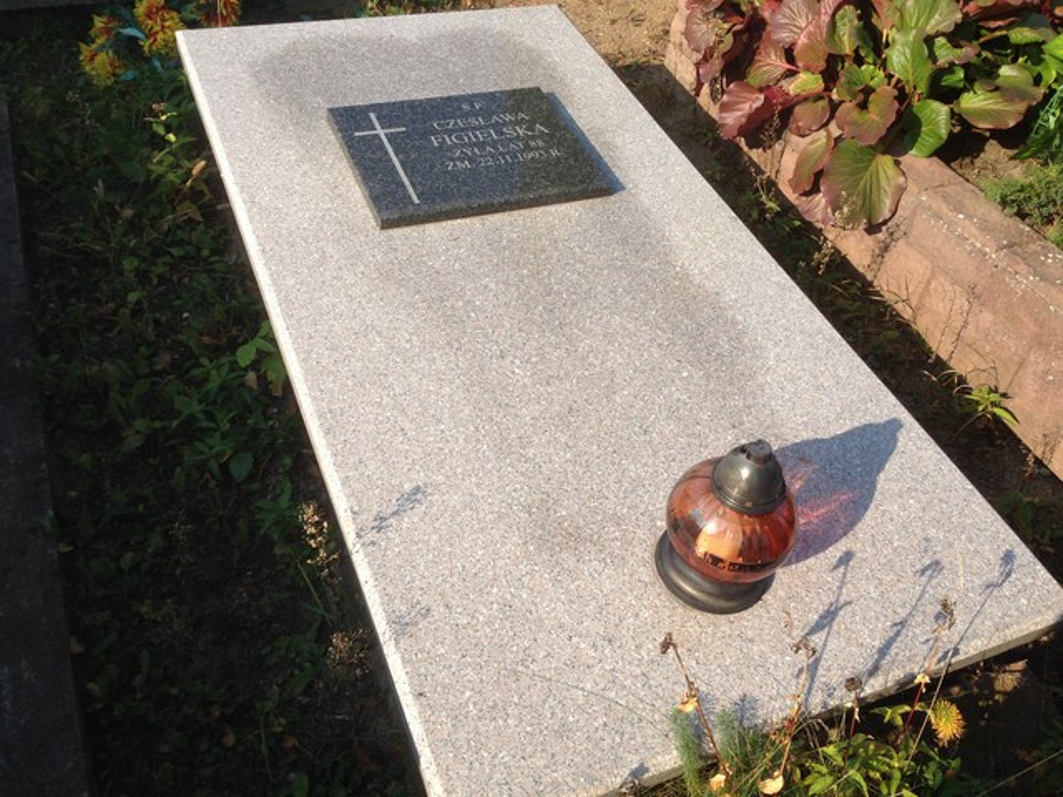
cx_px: 532
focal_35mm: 33
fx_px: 1013
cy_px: 398
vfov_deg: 42.9
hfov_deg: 55.4
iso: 50
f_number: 2.4
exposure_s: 1/1106
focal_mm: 4.12
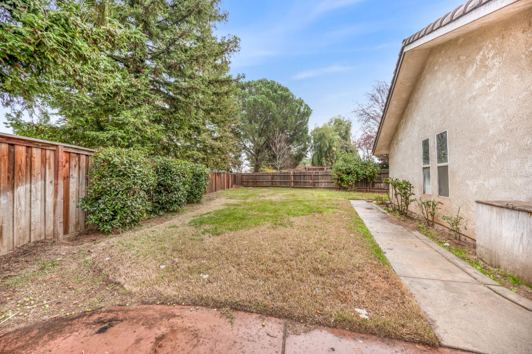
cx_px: 266
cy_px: 177
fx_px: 207
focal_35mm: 14
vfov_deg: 81.1
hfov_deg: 104.3
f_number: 6.3
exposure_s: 1/160
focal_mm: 14
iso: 400
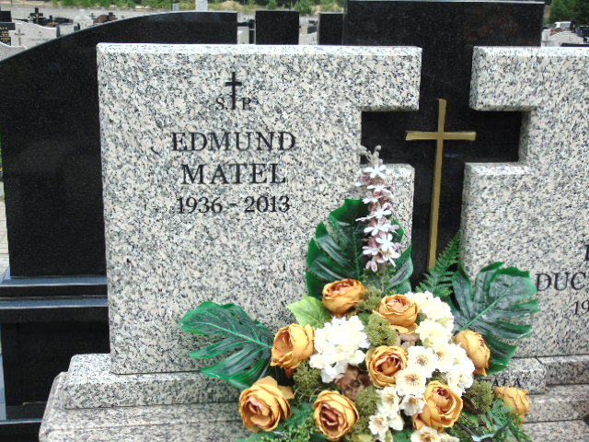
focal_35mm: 46
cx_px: 294
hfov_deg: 41.2
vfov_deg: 31.5
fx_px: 783
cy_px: 221
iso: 80
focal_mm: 8.2
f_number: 4.1
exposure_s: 1/250
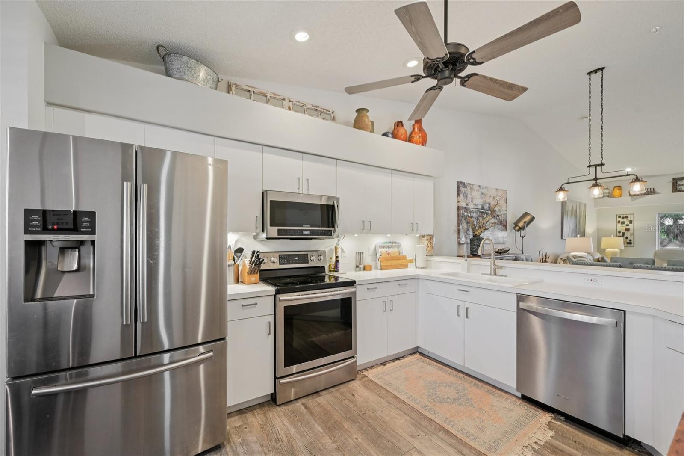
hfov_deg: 104.3
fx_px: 266
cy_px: 228
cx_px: 342
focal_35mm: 14
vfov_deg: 81.2
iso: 400
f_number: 8
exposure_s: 1/6
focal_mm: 14
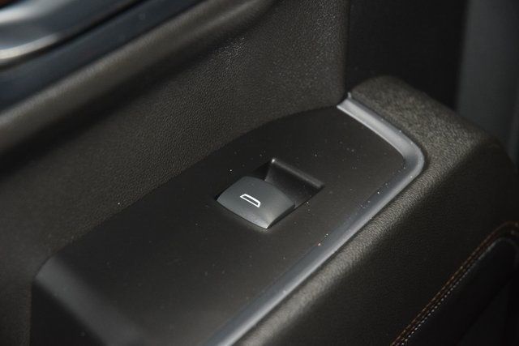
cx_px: 260
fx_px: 1514
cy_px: 173
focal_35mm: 105
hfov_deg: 19.5
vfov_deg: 13.0
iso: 2500
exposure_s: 1/60
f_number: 4.5
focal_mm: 70
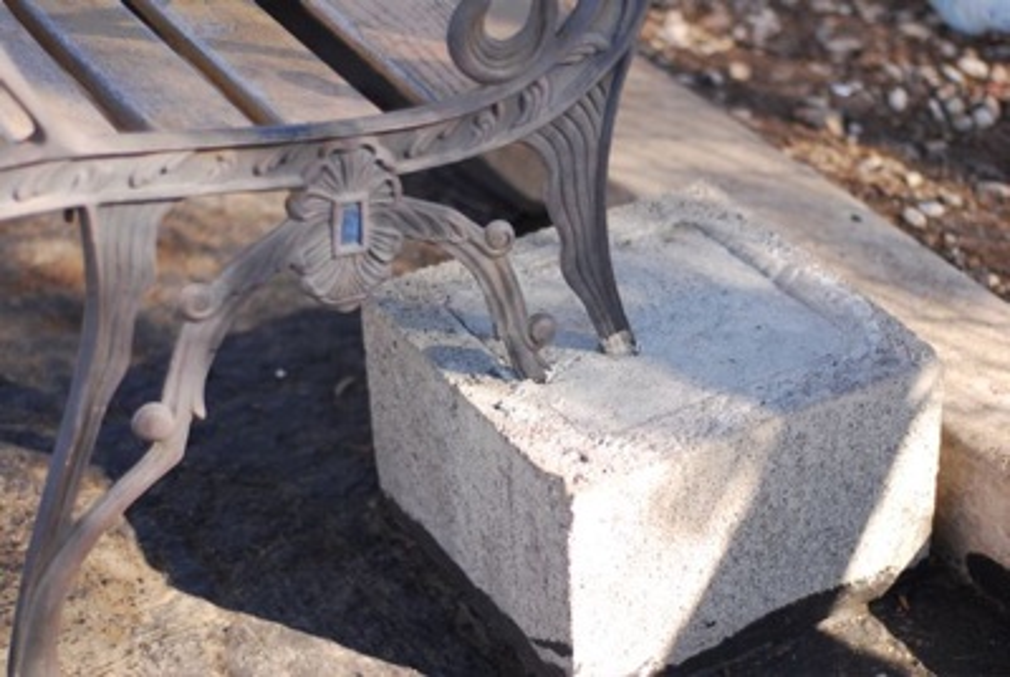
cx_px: 505
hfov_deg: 27.0
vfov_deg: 18.2
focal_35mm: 75
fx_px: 2107
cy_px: 338
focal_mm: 50
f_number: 2
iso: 100
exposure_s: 1/500
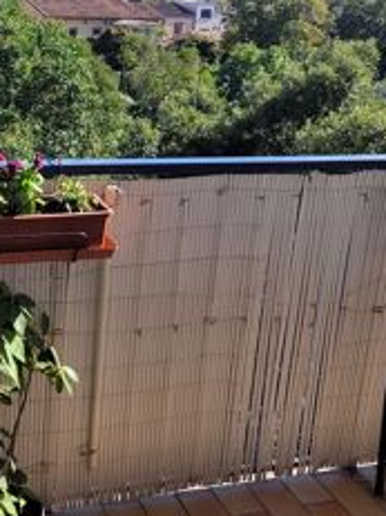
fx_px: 714
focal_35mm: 48
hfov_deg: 28.9
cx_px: 31
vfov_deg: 39.0
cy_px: 155
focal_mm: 5.4
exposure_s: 1/1700
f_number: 1.8
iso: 40
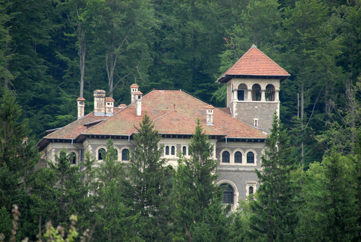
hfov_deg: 6.9
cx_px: 180
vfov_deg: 4.6
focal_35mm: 300
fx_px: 3013
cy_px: 121
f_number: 6.3
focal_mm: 200
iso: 400
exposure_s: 1/160
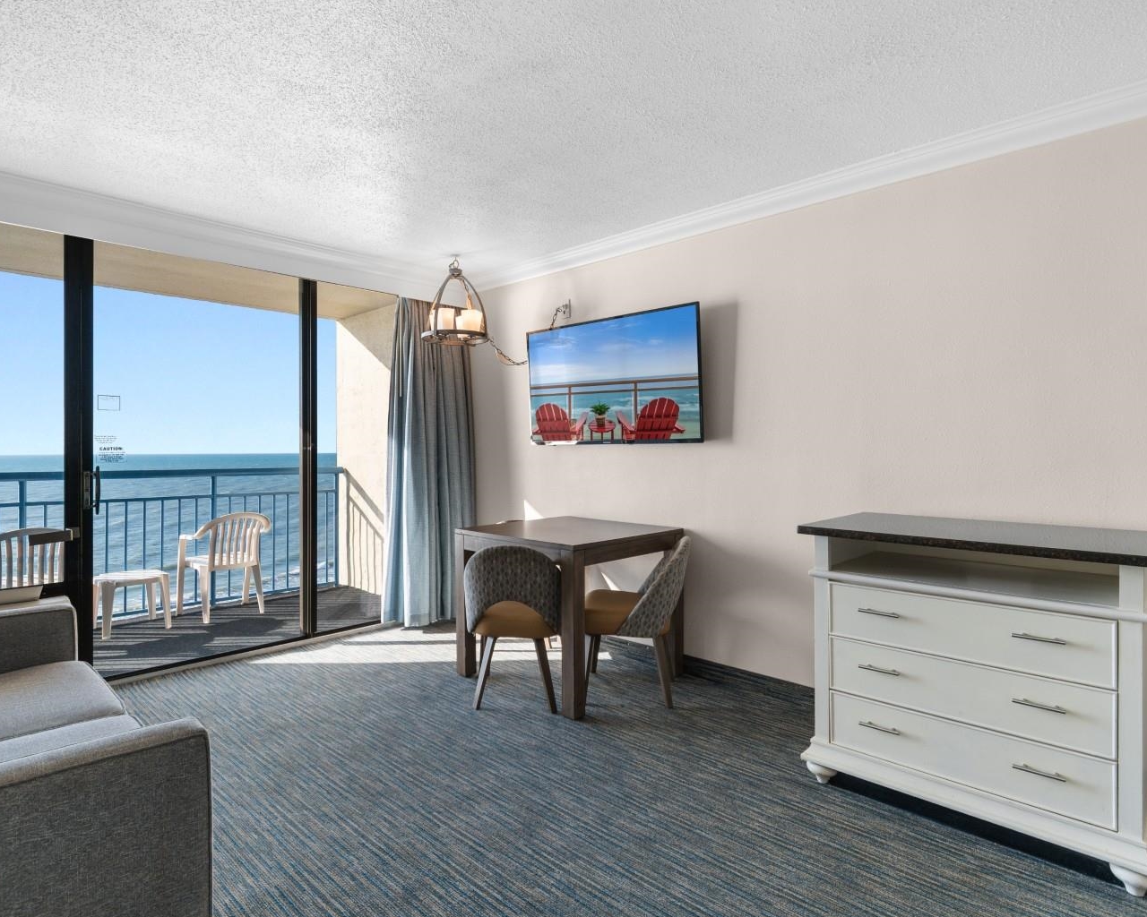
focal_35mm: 19
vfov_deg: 70.8
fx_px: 645
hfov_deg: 83.1
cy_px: 440
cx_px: 530
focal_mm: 11
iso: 100
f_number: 5.6
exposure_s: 1/125
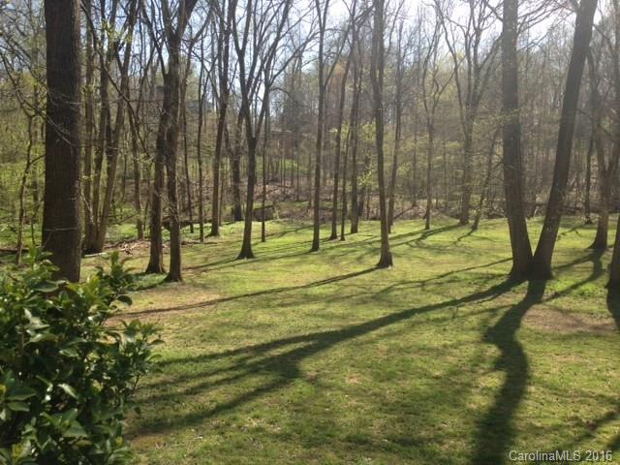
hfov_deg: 55.4
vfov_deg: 42.9
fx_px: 591
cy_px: 232
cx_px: 310
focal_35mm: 33
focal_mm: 4.12
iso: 50
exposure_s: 1/511
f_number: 2.4
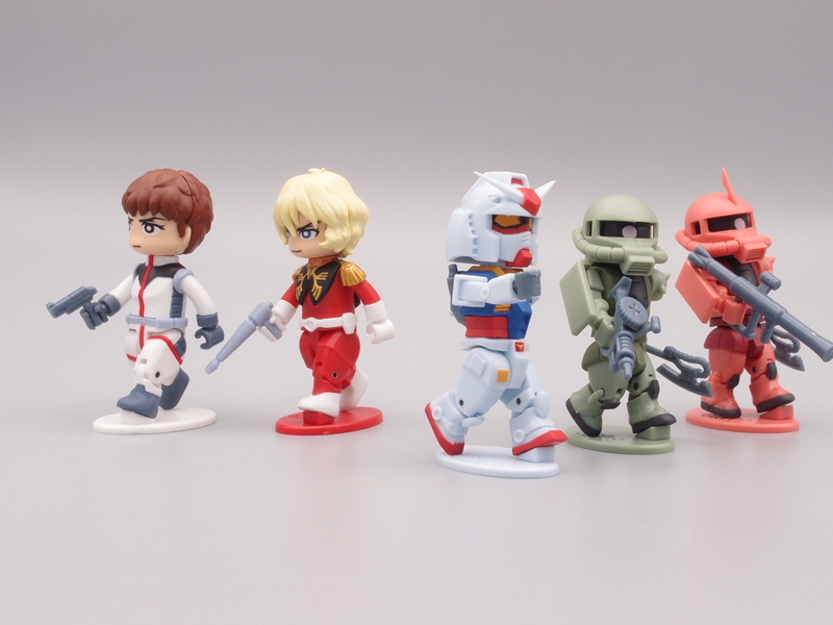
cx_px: 416
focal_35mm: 60
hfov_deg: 32.2
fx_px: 1444
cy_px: 312
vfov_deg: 24.4
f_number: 8
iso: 100
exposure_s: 1/6
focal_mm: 12.88
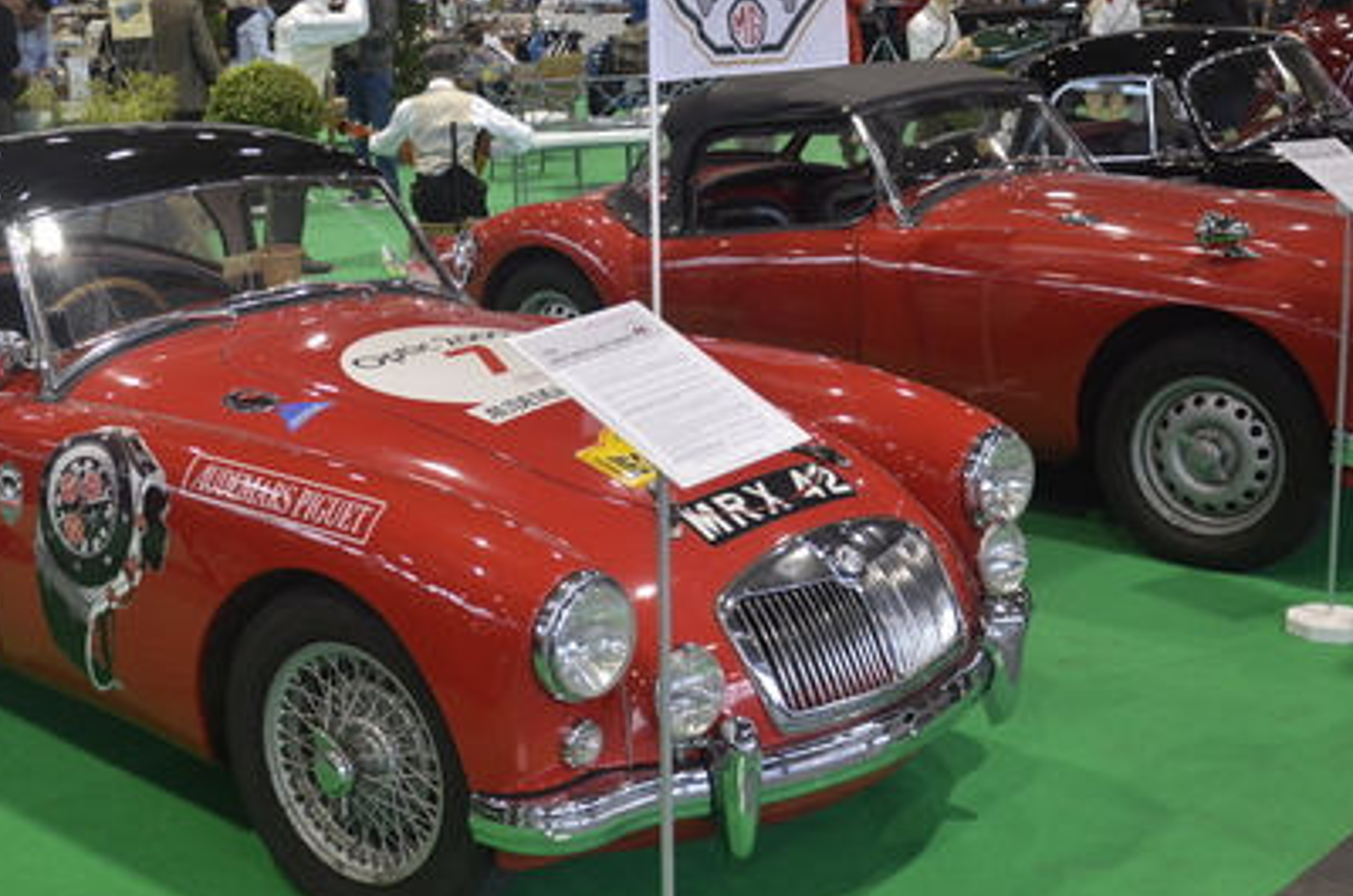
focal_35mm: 54
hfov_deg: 36.7
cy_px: 416
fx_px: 2025
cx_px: 504
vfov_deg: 24.9
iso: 800
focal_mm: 24
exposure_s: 1/40
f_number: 3.8
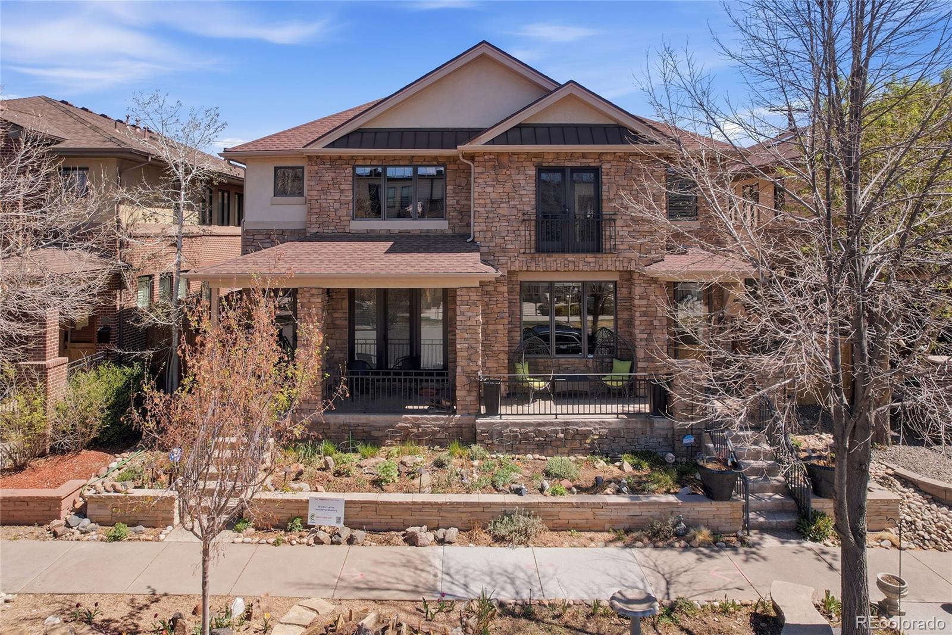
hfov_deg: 78.6
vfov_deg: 57.2
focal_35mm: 22
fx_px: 582
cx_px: 476
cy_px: 318
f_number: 2.8
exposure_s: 1/100
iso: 100
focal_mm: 8.4
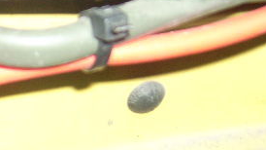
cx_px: 15
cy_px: 88
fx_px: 628
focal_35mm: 89
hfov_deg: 23.2
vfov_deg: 13.6
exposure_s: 1/60
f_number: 2.8
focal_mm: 5.95
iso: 100
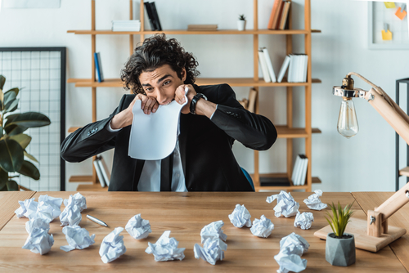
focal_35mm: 58
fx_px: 659
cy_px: 136
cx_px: 204
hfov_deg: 34.5
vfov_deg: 23.4
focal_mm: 58
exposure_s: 1/400
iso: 640
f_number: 2.8
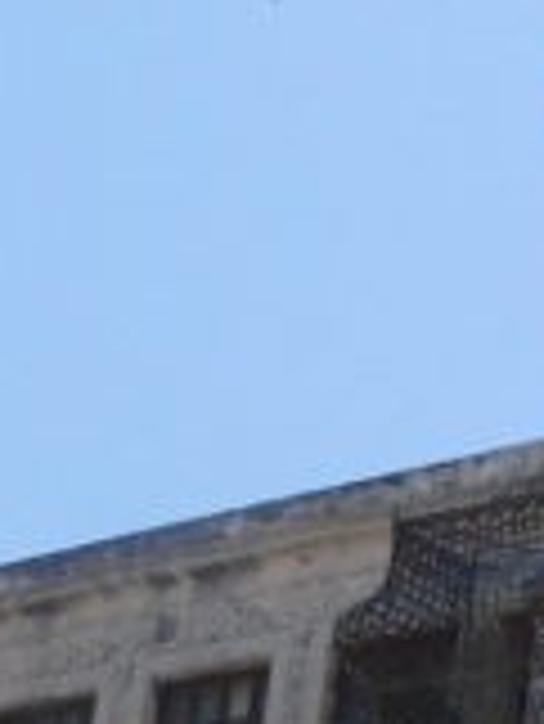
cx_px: 1182
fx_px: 3055
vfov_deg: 12.7
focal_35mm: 146
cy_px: 1142
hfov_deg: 9.4
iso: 125
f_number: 6
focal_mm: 4
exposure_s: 1/500
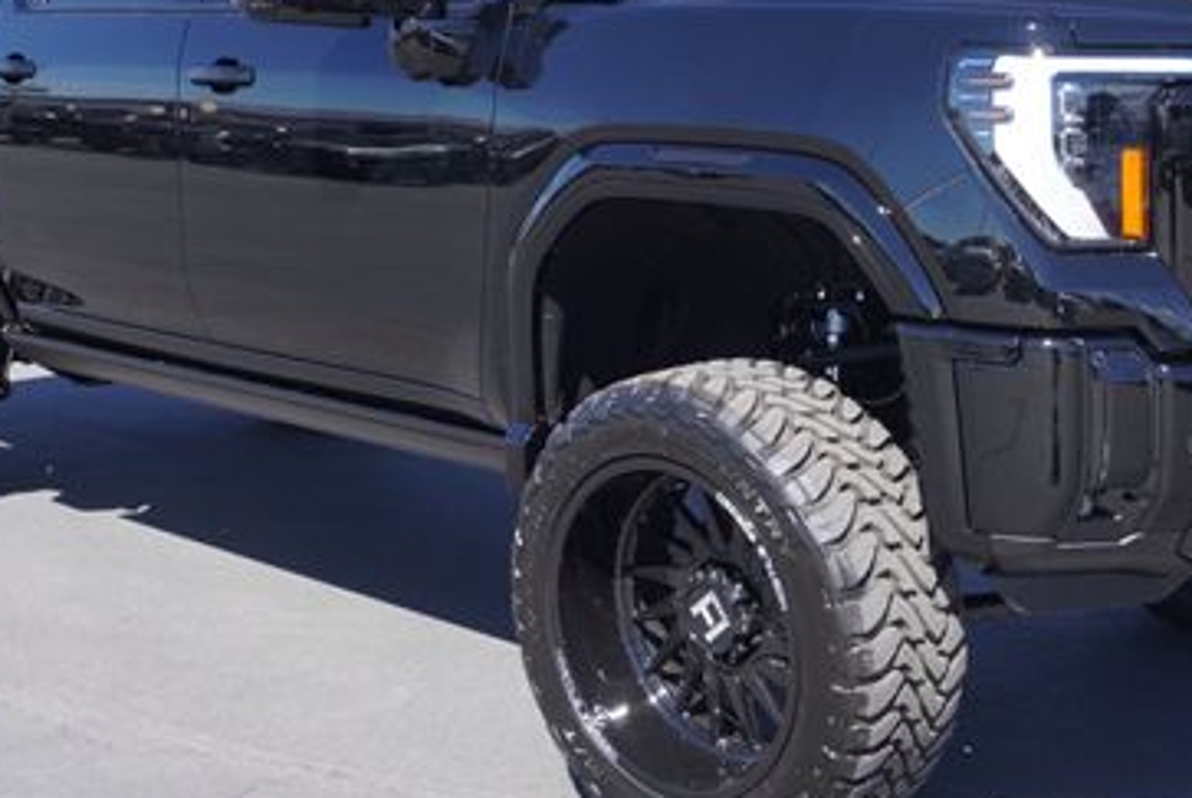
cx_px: 637
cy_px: 312
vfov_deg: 22.3
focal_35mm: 61
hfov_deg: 32.9
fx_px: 2018
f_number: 6.3
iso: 100
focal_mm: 23
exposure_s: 1/160
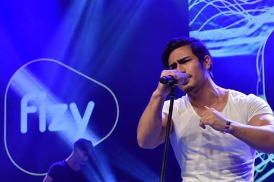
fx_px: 935
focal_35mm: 123
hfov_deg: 16.6
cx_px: 183
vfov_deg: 11.1
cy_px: 120
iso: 1250
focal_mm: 86
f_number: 11
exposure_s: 1/160
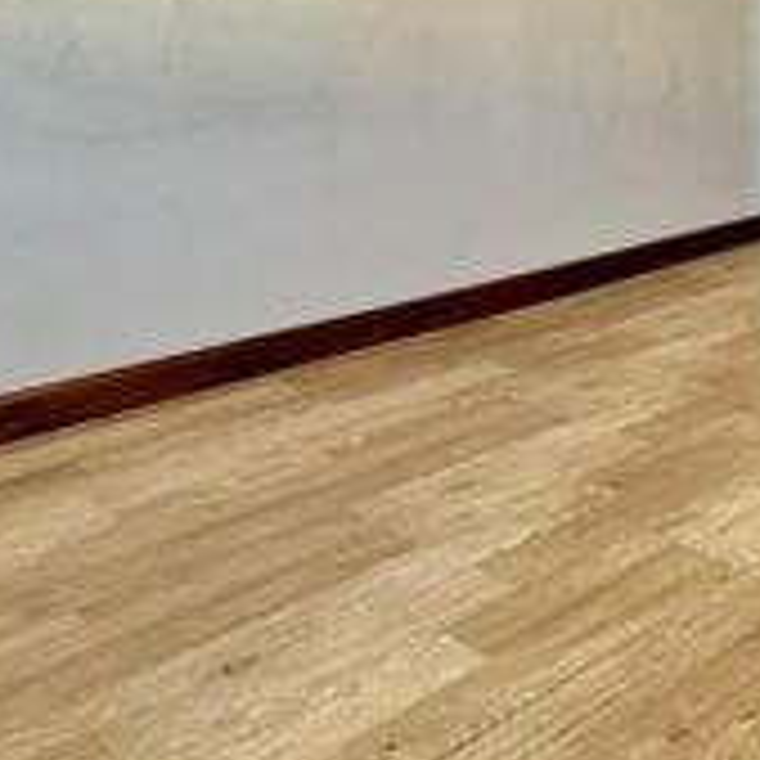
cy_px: 112
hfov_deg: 33.4
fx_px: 1167
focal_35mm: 47
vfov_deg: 34.5
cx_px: 733
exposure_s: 1/120
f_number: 2.2
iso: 250
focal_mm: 2.22
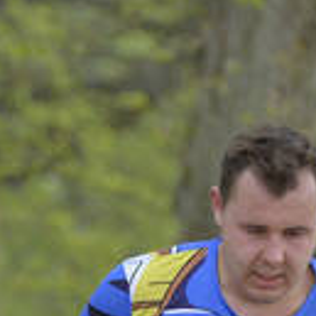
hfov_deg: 2.6
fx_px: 6982
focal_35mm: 676
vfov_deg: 2.6
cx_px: 110
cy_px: 494
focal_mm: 160
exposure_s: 1/1000
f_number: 4
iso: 400
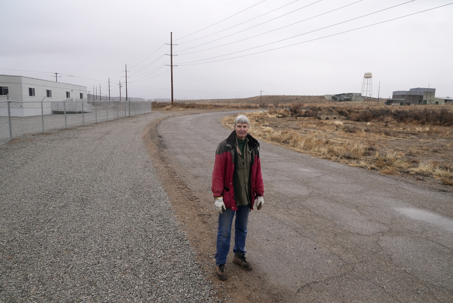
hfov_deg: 73.7
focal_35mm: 24
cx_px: 226
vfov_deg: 53.2
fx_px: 302
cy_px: 152
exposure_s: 1/800
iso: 500
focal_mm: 24
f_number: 7.1
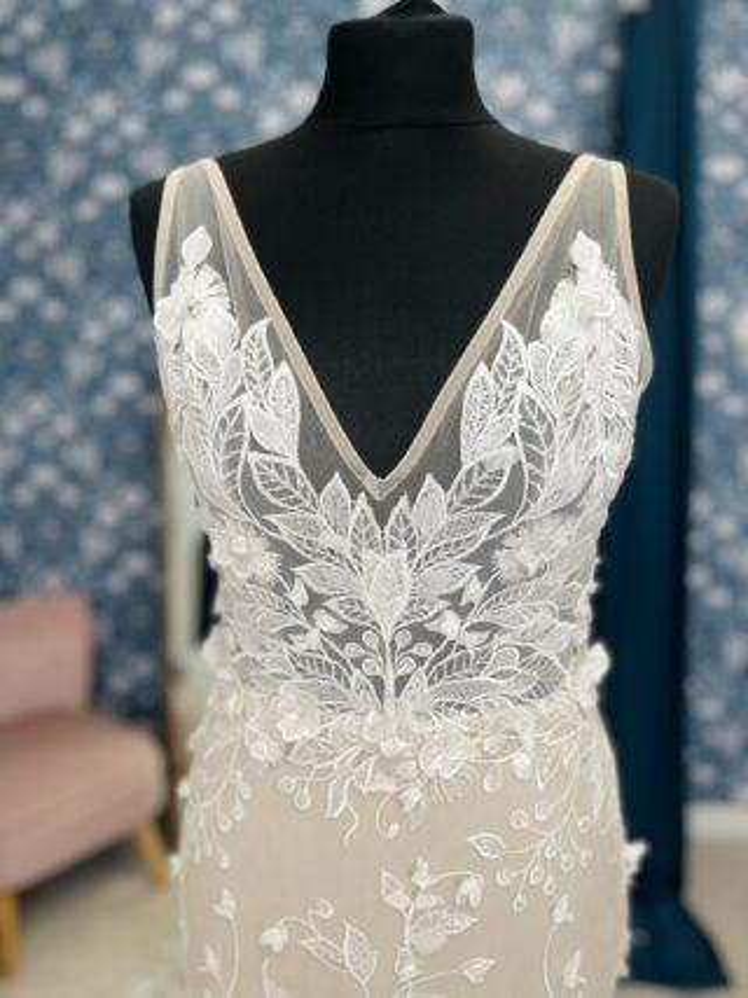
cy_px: 499
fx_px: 749
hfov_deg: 53.0
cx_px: 374
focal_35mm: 26
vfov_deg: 67.3
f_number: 1.6
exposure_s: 1/122
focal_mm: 5.1
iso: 40
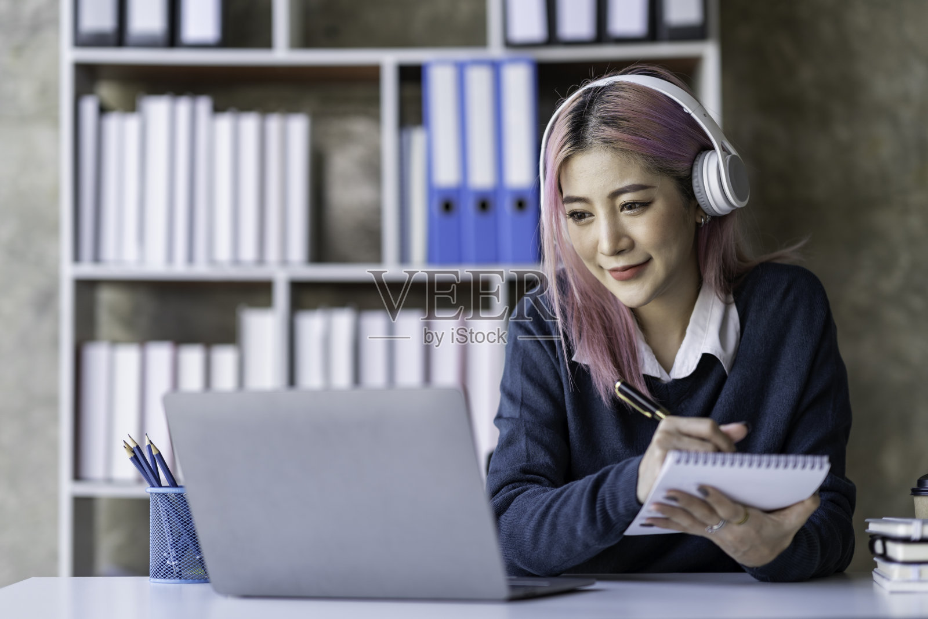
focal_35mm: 85
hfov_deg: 23.9
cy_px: 310
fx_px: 2191
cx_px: 464
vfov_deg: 16.1
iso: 125
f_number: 1.6
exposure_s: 1/160
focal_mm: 85
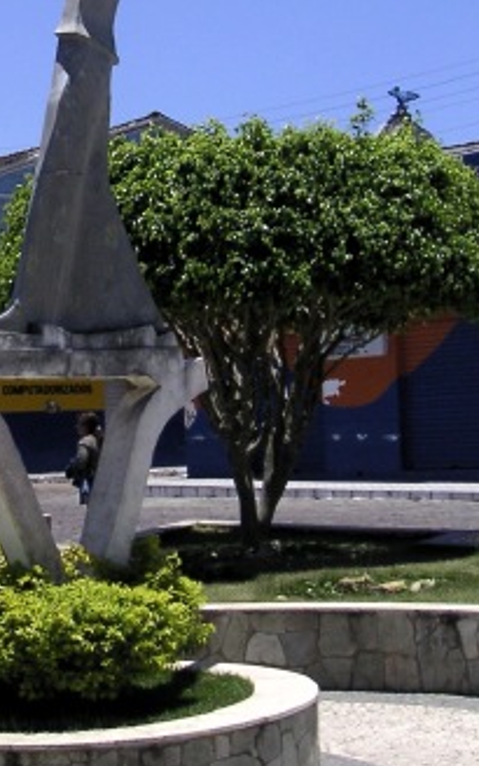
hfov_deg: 15.0
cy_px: 255
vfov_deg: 24.0
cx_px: 48
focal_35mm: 86
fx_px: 1796
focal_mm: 6
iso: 50
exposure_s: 1/180
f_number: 6.7
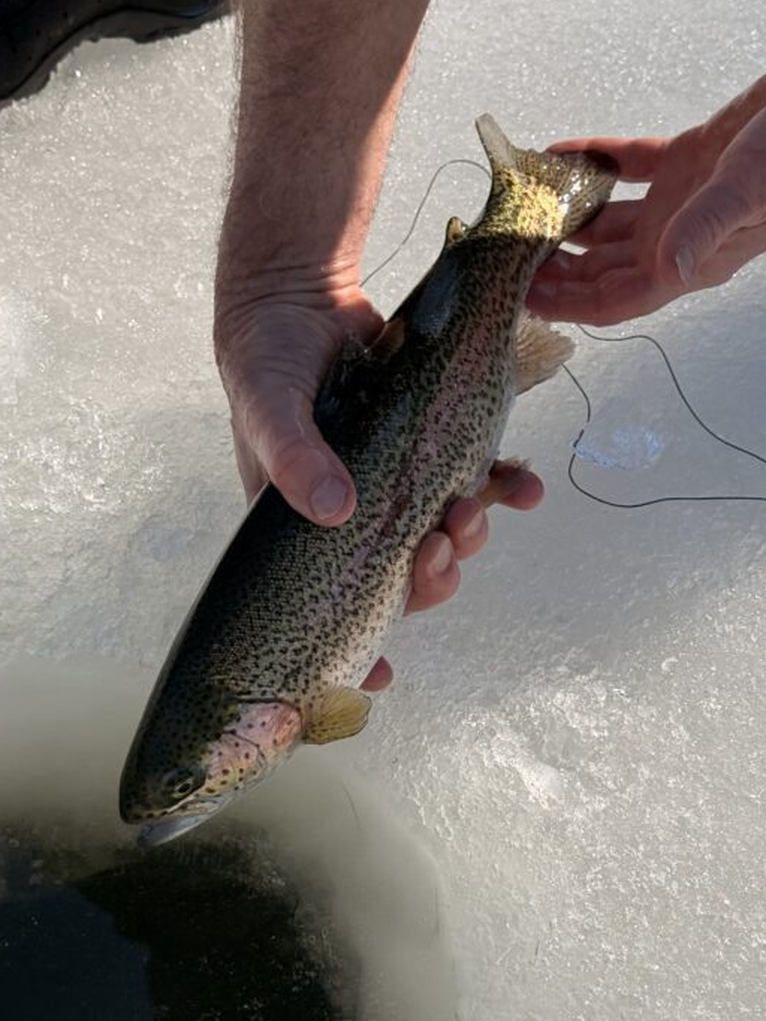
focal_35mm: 72
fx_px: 2125
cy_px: 649
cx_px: 223
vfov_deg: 26.9
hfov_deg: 20.3
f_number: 1.78
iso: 80
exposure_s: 1/5208
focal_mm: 6.76
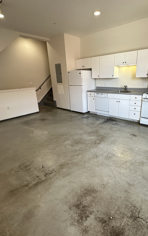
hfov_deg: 59.1
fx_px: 129
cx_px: 90
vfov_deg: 85.1
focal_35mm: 20
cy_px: 117
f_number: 2.2
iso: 250
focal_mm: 2.22
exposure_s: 1/120
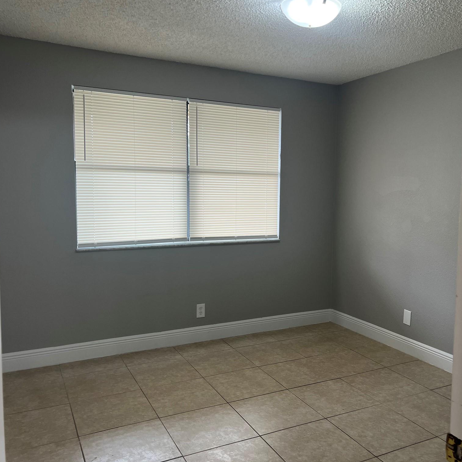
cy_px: 232
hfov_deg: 52.4
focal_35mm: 31
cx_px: 264
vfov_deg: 52.5
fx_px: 468
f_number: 1.5
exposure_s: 1/120
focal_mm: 5.7
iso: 80
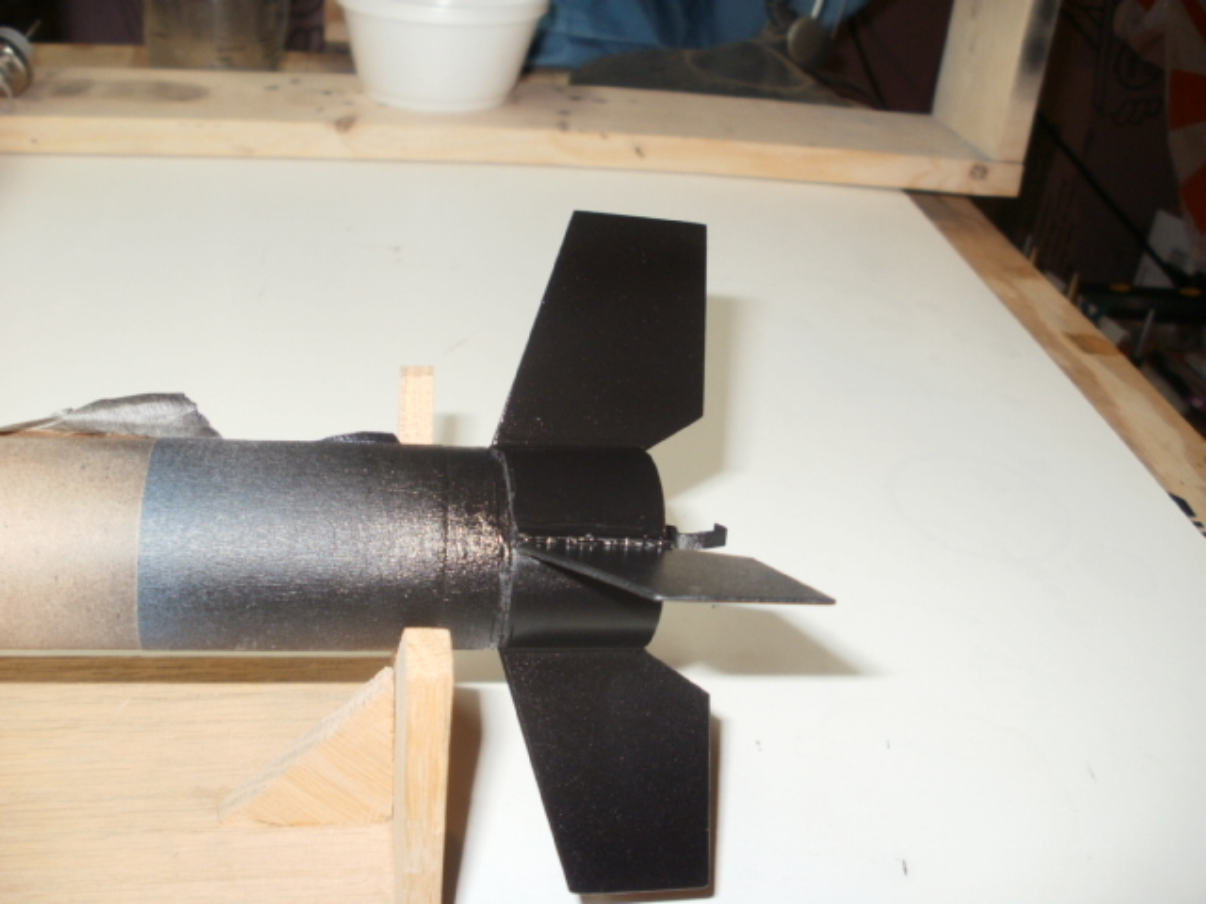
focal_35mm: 36
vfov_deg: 39.7
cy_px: 452
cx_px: 603
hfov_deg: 51.4
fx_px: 1254
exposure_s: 1/30
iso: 100
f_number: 3.5
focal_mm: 6.3
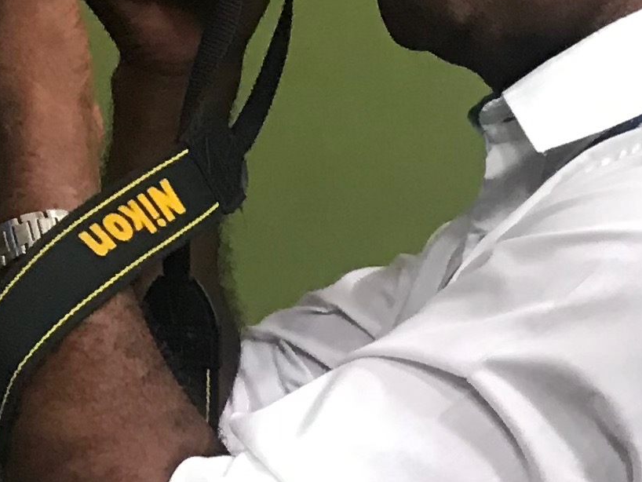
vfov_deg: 10.7
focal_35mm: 138
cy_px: 471
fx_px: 2560
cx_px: 1450
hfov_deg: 12.0
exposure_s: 1/15
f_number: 1.8
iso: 40
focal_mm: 3.99
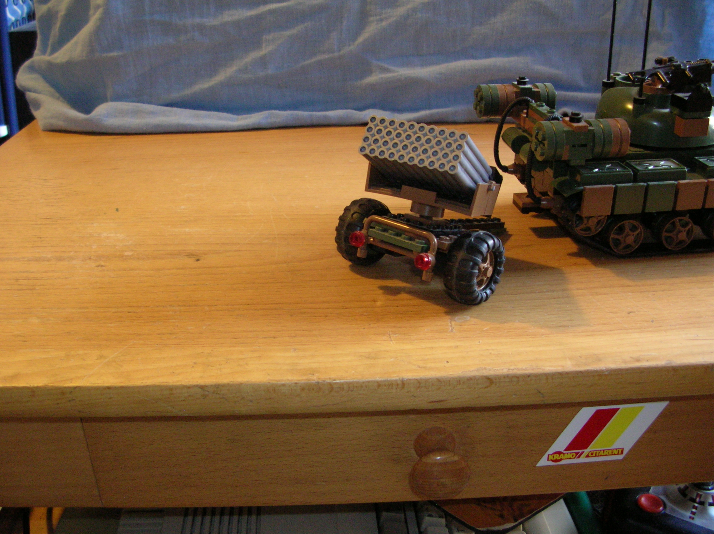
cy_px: 267
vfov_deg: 40.6
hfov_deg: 52.7
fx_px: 721
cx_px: 357
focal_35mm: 35
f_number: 2.8
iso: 200
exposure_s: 1/5.7
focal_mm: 5.8
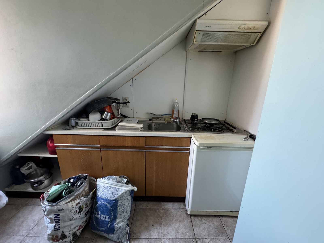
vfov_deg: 85.7
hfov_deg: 102.1
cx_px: 162
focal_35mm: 14
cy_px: 122
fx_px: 131
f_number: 2.2
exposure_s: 1/50
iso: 640
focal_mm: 2.22
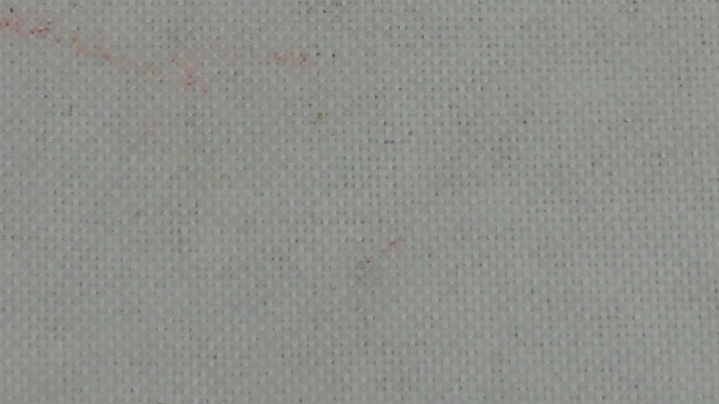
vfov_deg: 2.0
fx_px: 11800
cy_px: -522
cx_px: 661
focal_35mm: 619
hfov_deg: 3.5
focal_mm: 18.2
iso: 100
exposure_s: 1/60
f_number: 5.8
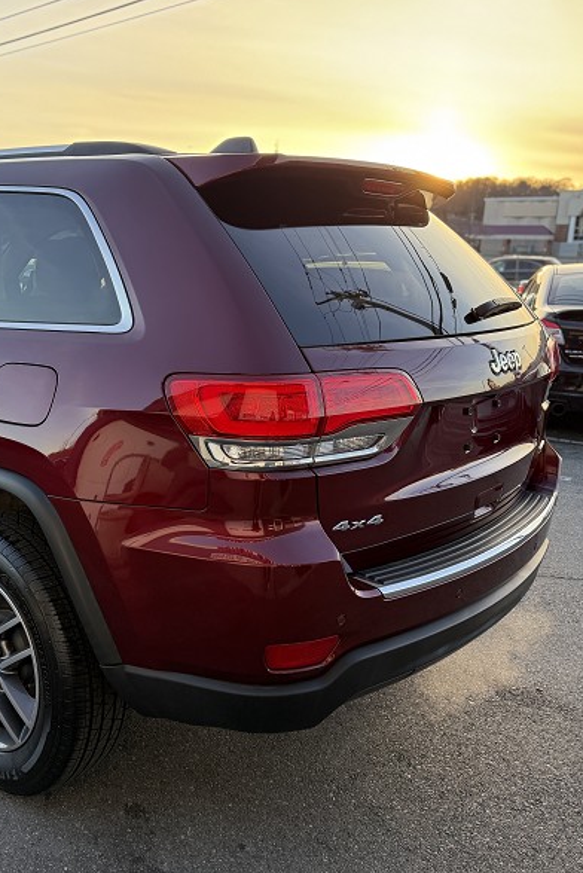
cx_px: 122
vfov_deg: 55.8
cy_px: 439
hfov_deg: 37.6
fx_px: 825
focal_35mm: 34
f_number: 1.78
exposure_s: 1/303
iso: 100
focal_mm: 6.76
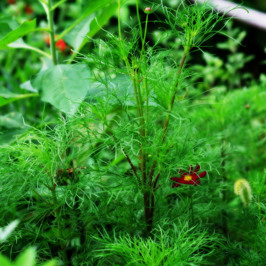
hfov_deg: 12.9
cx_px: 133
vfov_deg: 12.9
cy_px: 70
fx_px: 1174
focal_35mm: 135
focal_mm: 70
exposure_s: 1/320
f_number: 4
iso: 100
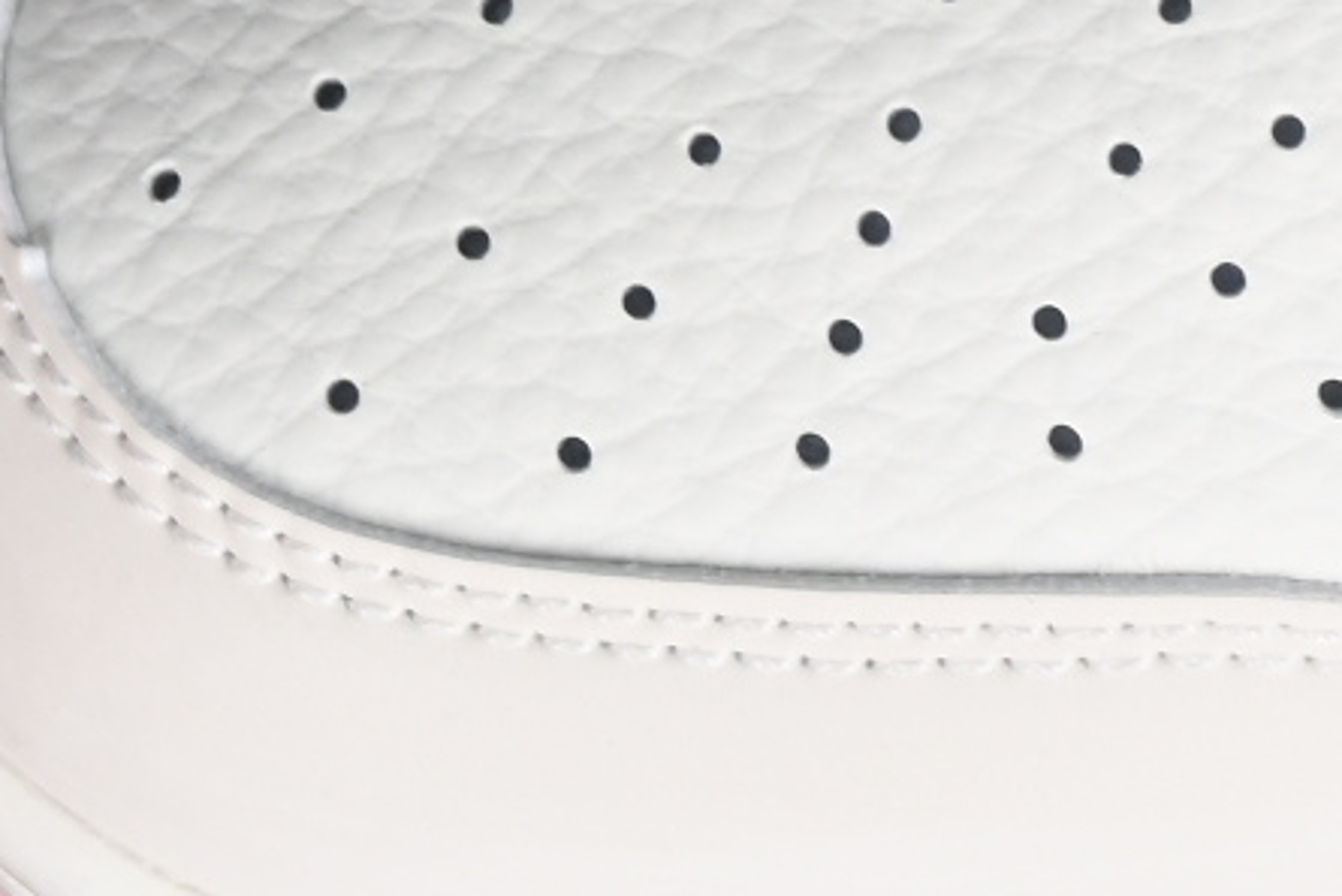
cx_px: 2268
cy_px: -1490
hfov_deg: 4.4
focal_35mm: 469
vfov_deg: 2.9
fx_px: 17488
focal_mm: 50
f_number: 7.1
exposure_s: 1/80
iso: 160
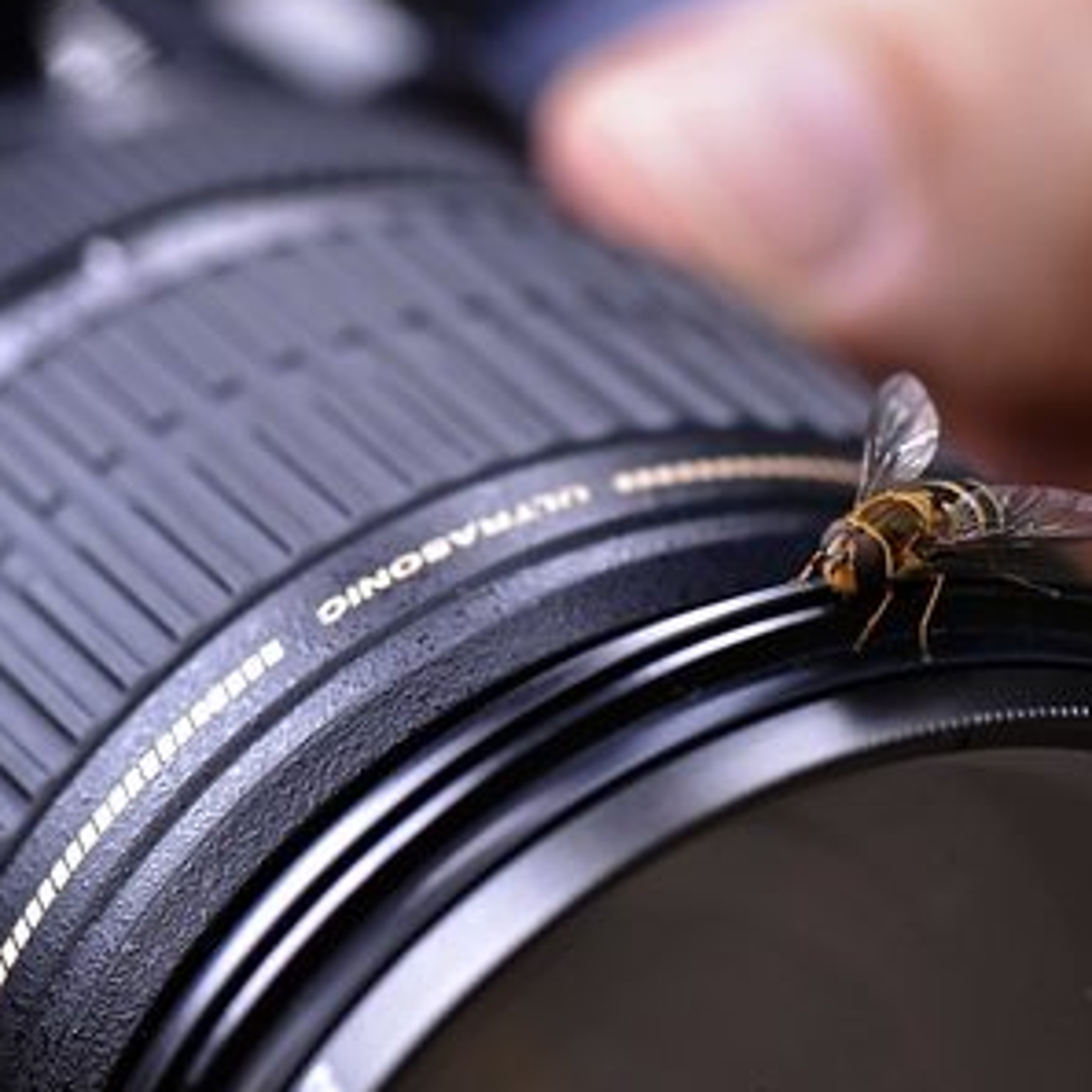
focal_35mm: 180
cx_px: 971
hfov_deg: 9.7
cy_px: 452
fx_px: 6424
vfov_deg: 9.7
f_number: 5.6
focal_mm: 105
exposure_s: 1/125
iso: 400
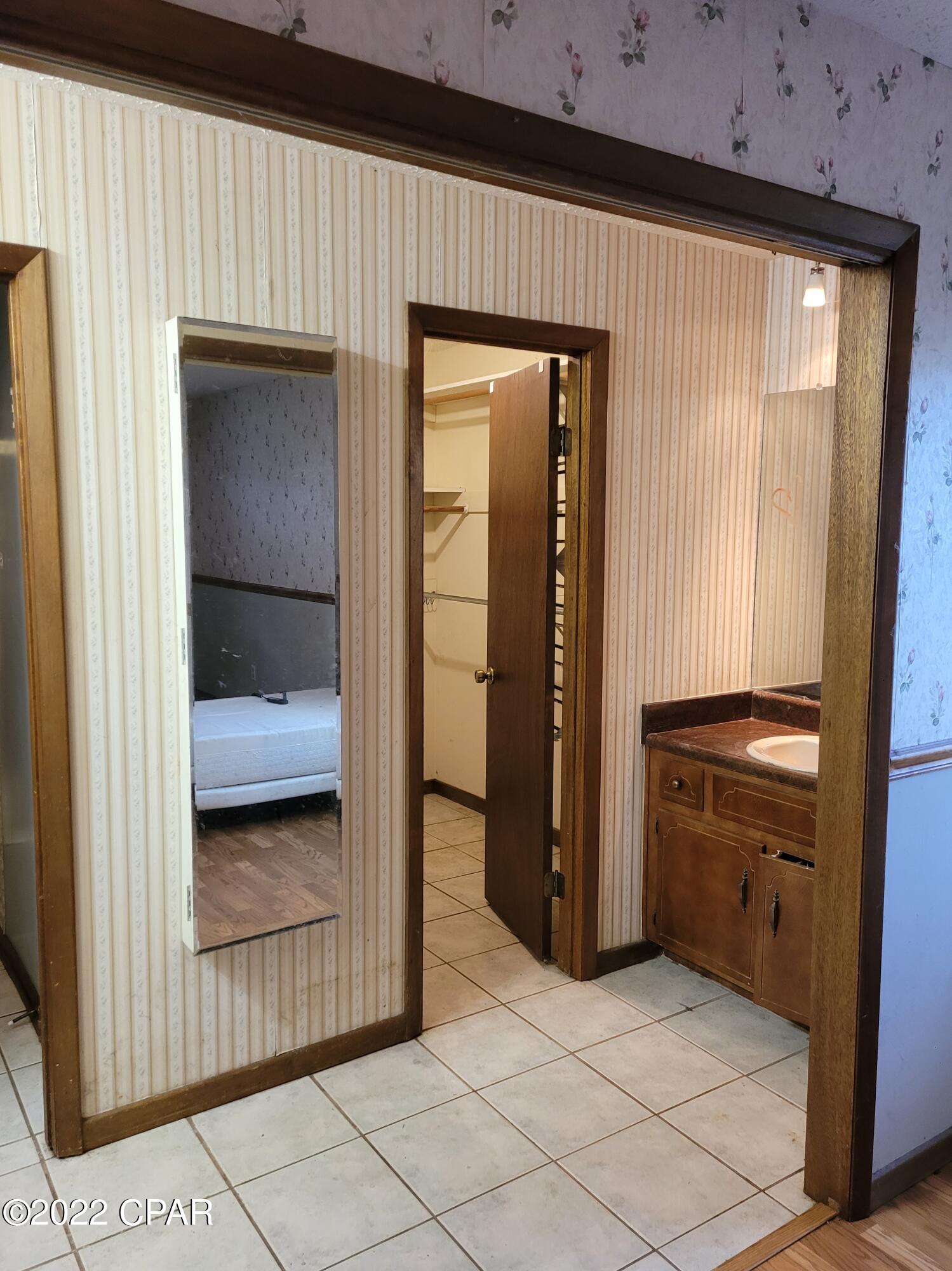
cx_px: 476
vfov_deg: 67.3
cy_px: 636
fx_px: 954
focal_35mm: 26
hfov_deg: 53.0
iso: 250
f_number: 1.8
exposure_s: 1/40
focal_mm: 5.4
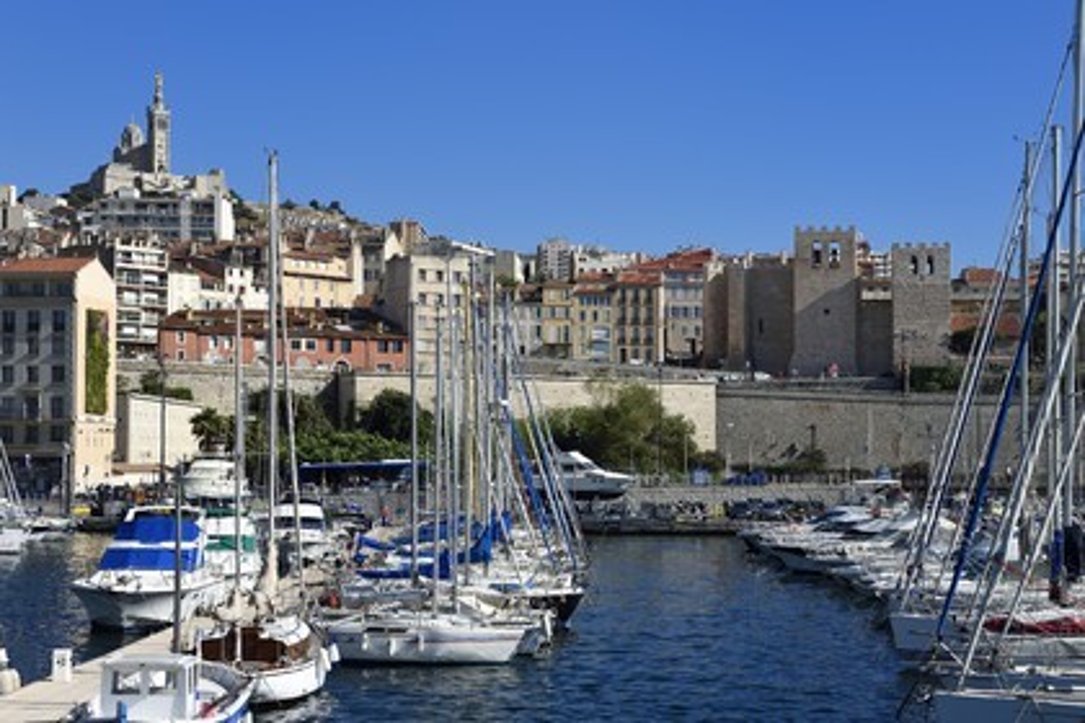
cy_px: 362
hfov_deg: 27.0
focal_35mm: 75
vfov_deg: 18.2
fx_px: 2260
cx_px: 542
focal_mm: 75
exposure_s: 1/640
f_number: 9
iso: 200
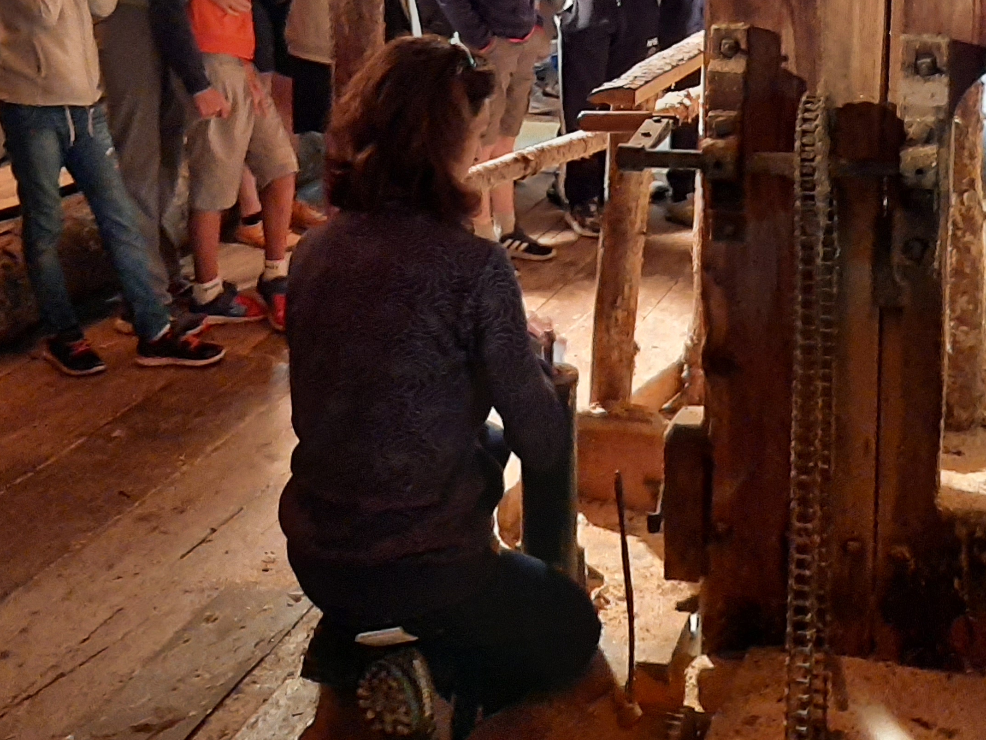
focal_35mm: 49
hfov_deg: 38.8
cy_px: 55
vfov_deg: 28.4
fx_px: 1396
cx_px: 582
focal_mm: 3.93
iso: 500
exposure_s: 1/20
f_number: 1.7
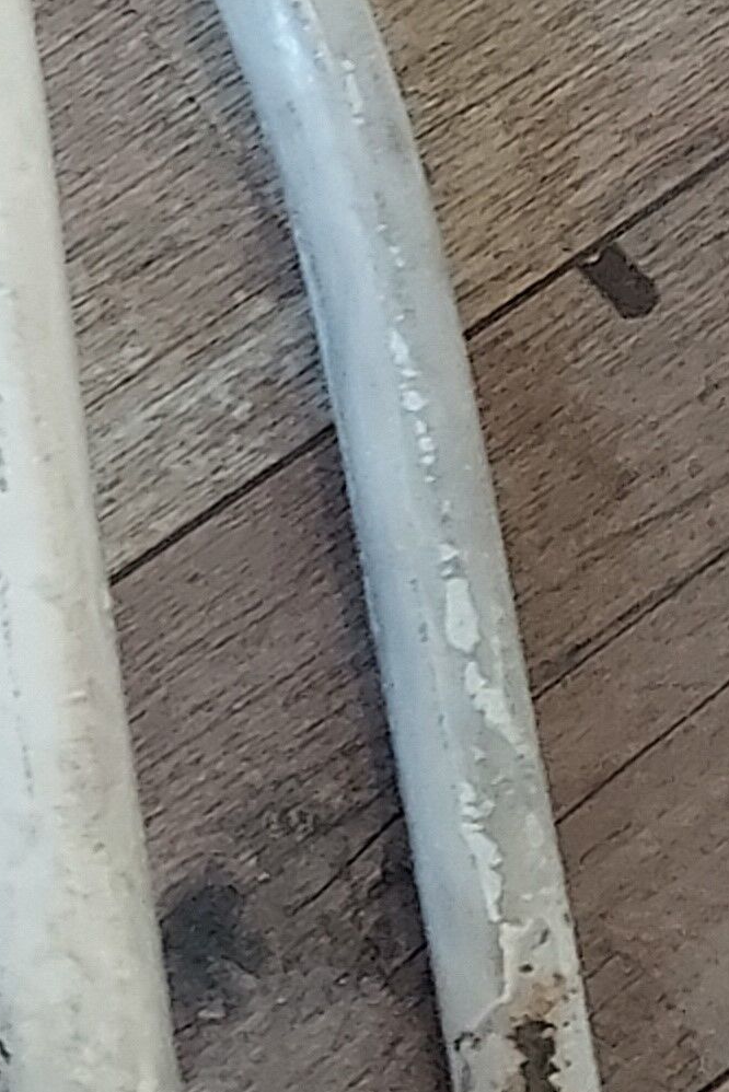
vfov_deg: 19.0
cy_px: -283
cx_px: -355
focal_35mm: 100
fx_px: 3035
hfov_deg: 13.0
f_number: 1.8
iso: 400
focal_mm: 4.6
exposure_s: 1/40
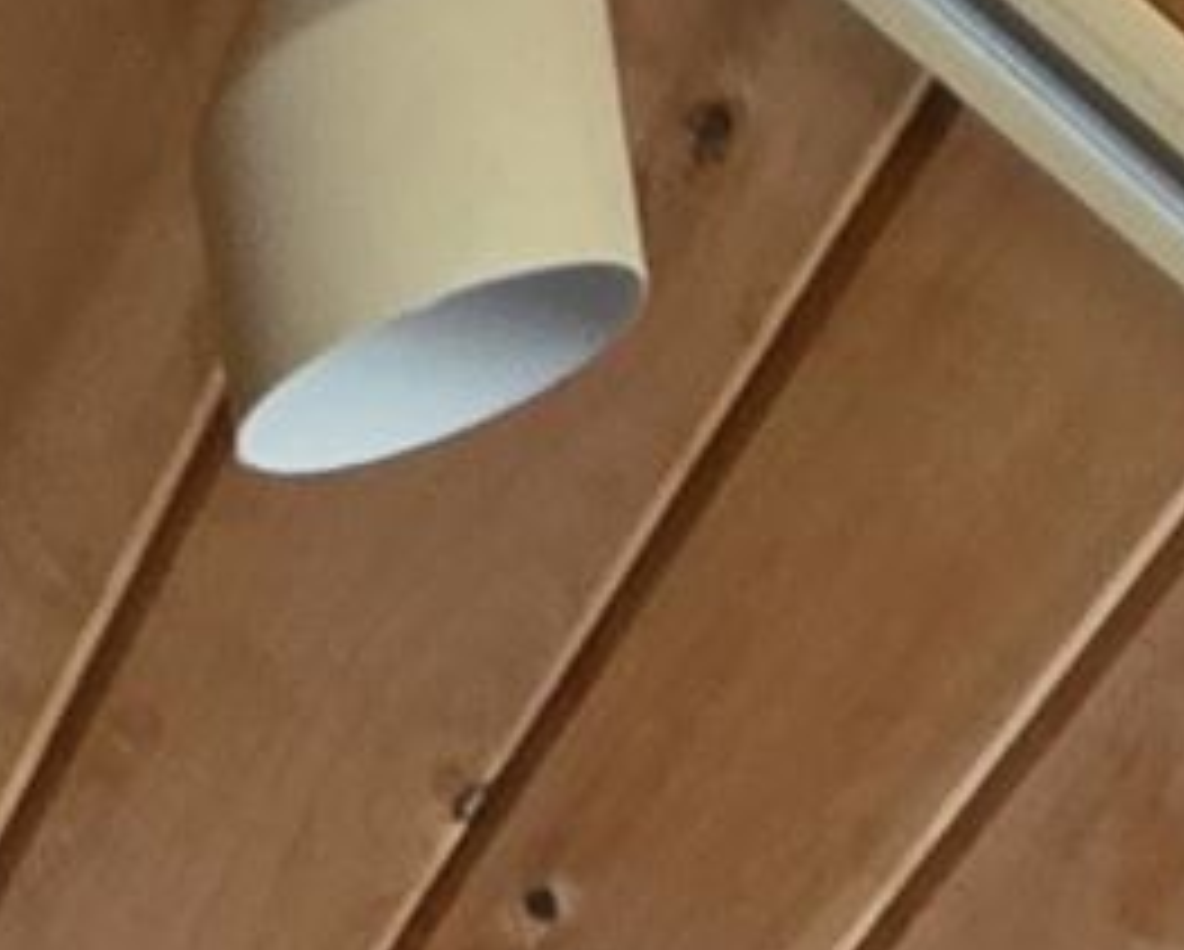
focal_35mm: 111
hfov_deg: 17.1
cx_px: 221
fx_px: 3894
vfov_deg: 6.3
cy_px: 4786
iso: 125
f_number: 1.9
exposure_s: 1/120
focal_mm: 2.2
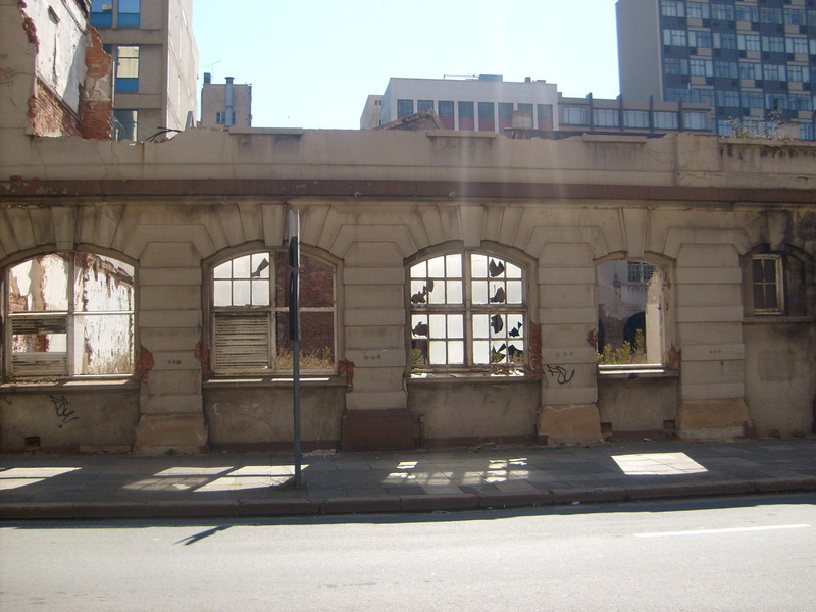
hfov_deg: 52.6
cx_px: 408
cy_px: 306
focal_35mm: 35
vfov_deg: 40.7
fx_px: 825
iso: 80
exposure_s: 1/180
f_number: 7.1
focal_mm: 5.8
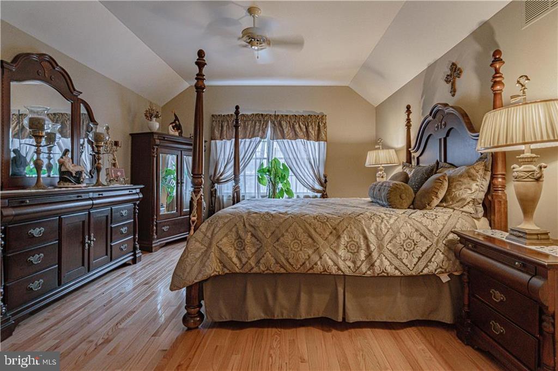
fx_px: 263
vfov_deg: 70.3
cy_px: 186
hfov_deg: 93.3
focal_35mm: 17
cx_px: 279
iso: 1600
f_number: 4
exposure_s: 1/320
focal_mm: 17
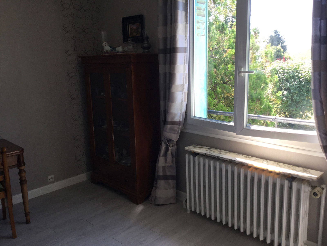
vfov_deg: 45.4
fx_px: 293
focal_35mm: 31
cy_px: 123
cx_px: 164
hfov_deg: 58.4
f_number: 2.4
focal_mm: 3.3
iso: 40
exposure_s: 1/100
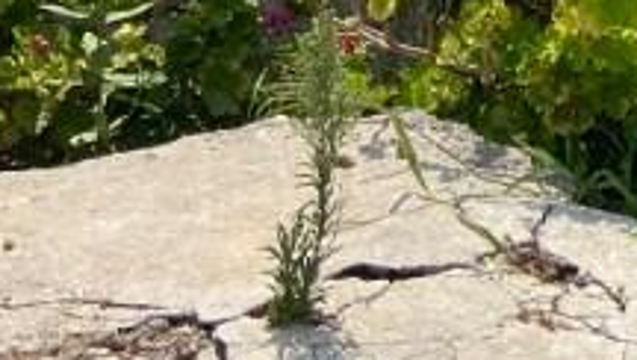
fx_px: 2266
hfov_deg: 14.9
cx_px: 956
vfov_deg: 7.9
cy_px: -688
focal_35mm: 134
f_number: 1.8
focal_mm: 4.25
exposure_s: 1/5236
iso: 32
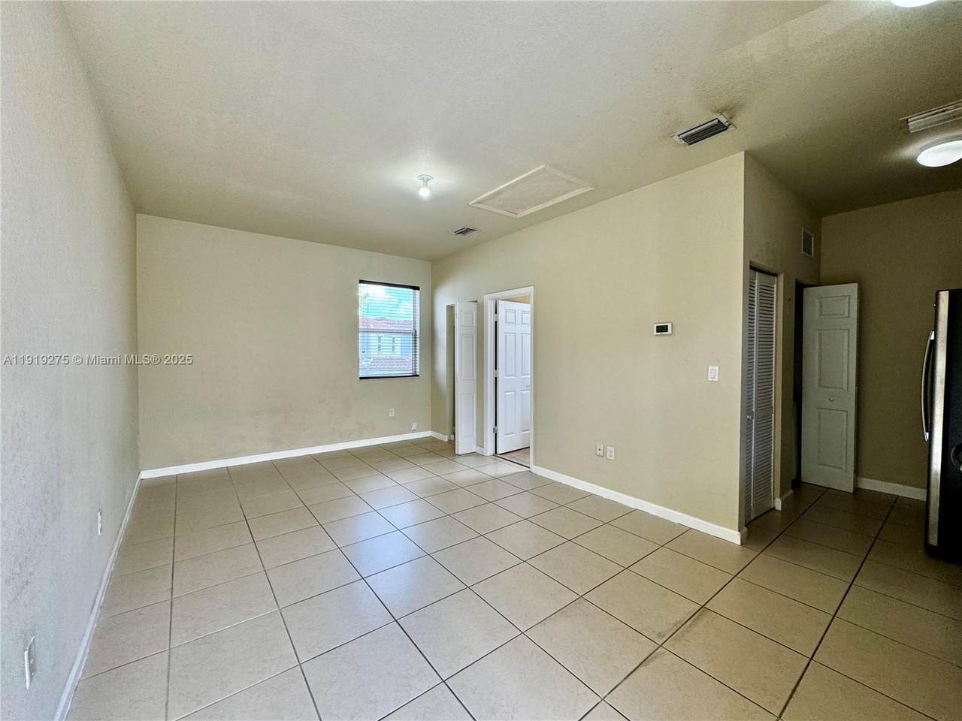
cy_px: 360
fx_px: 389
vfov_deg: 85.7
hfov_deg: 102.1
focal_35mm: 14
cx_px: 481
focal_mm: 2.22
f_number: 2.2
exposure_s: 1/120
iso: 100
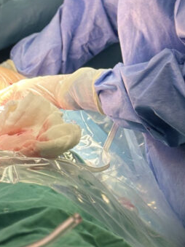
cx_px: -33
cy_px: -3
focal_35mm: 157
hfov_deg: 9.3
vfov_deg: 12.4
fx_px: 1119
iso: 32
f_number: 1.6
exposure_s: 1/132
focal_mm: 5.96
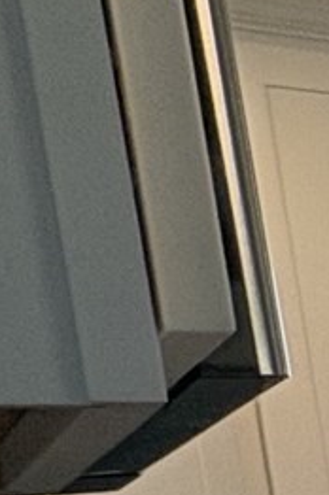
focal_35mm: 114
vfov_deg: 17.1
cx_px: 1828
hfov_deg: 5.7
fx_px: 1567
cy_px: 614
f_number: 2.2
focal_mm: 2.22
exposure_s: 1/123
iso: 125
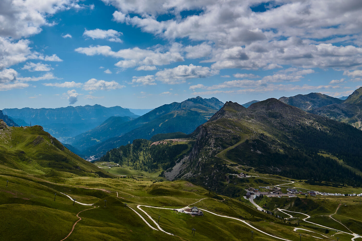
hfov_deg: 58.8
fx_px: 312
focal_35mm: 31
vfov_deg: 42.2
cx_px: 117
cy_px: 104
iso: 125
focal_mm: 12
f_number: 8
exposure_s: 1/500
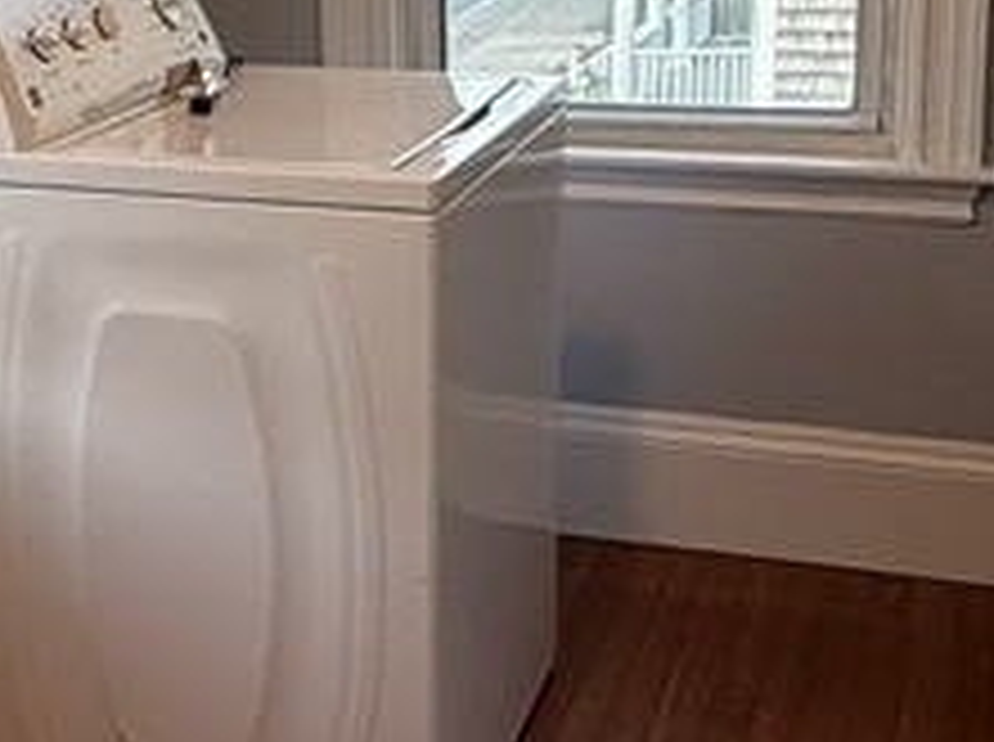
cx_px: 211
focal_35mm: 65
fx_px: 1863
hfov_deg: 29.3
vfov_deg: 22.4
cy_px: 211
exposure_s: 1/120
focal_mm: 2.22
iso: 200
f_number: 2.2
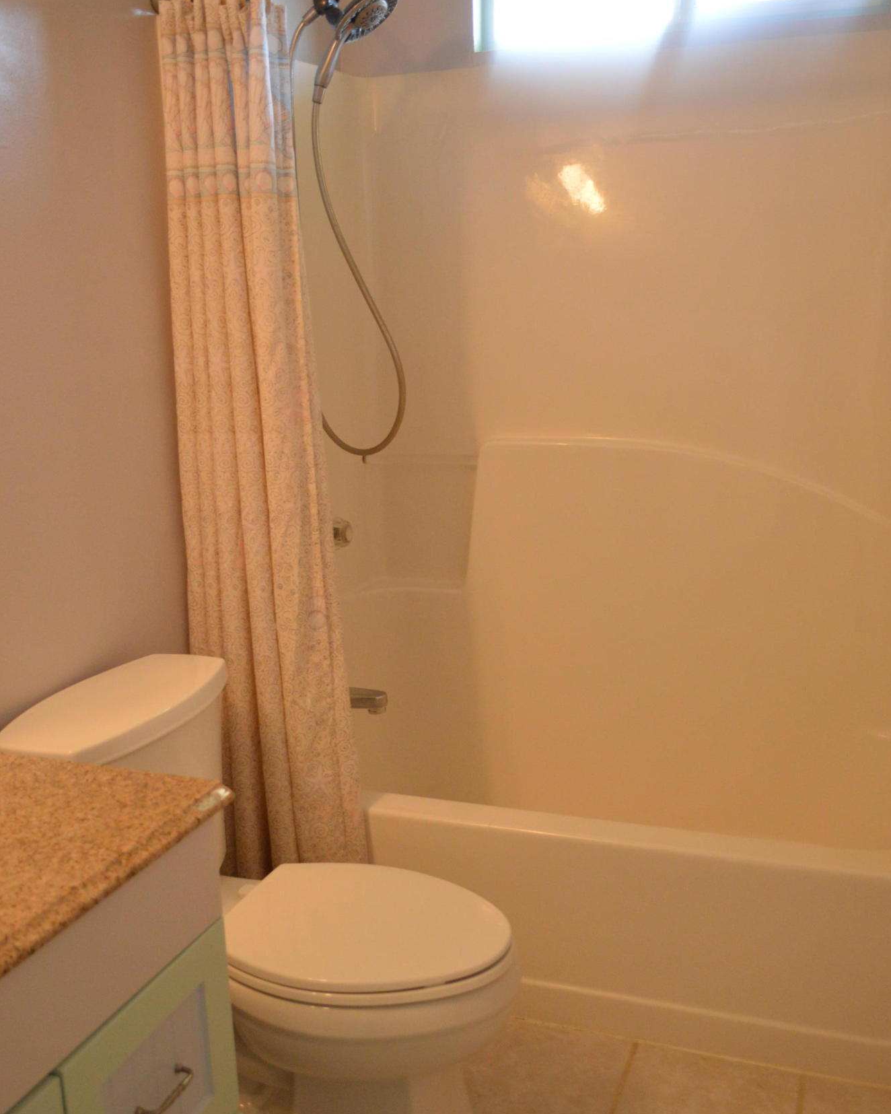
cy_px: 573
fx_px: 1121
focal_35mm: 34
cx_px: 447
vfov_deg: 52.8
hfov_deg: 43.4
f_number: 3.8
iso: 1250
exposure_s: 1/60
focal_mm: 20
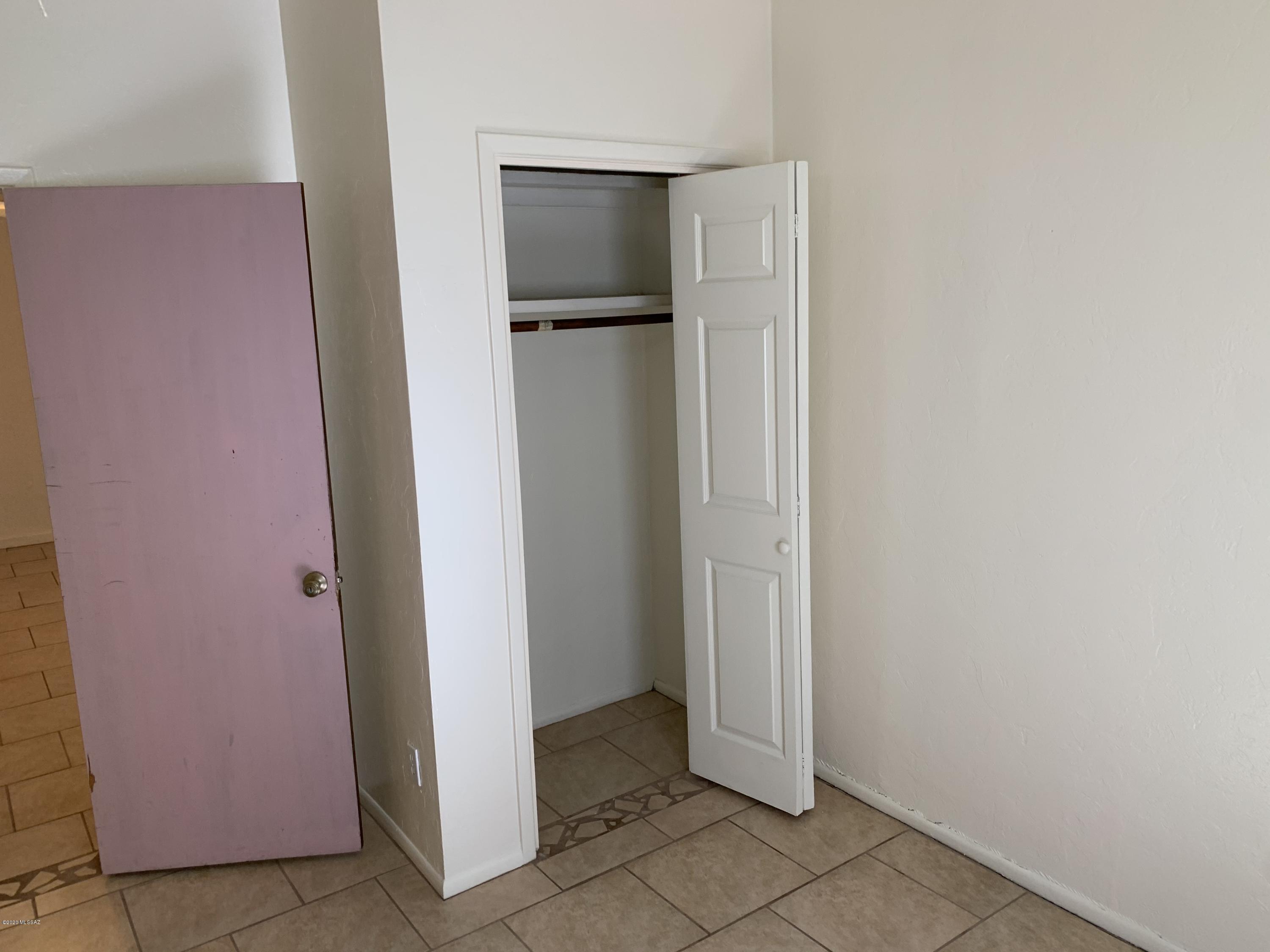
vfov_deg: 53.1
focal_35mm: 26
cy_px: 476
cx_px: 635
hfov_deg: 67.3
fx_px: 954
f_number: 1.8
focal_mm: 4.25
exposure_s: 1/98
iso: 50
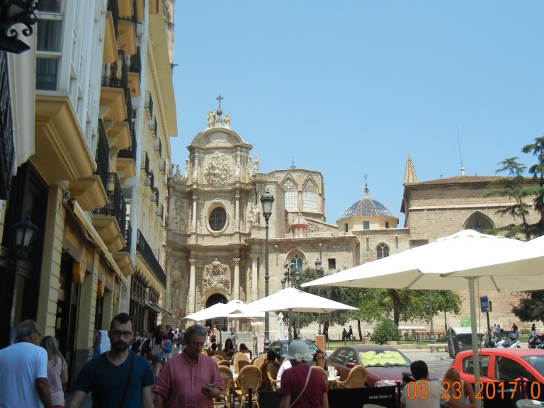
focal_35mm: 40
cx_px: 267
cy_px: 175
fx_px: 629
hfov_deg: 46.8
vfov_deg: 35.9
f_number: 7
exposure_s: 1/348
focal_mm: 5.4
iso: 160
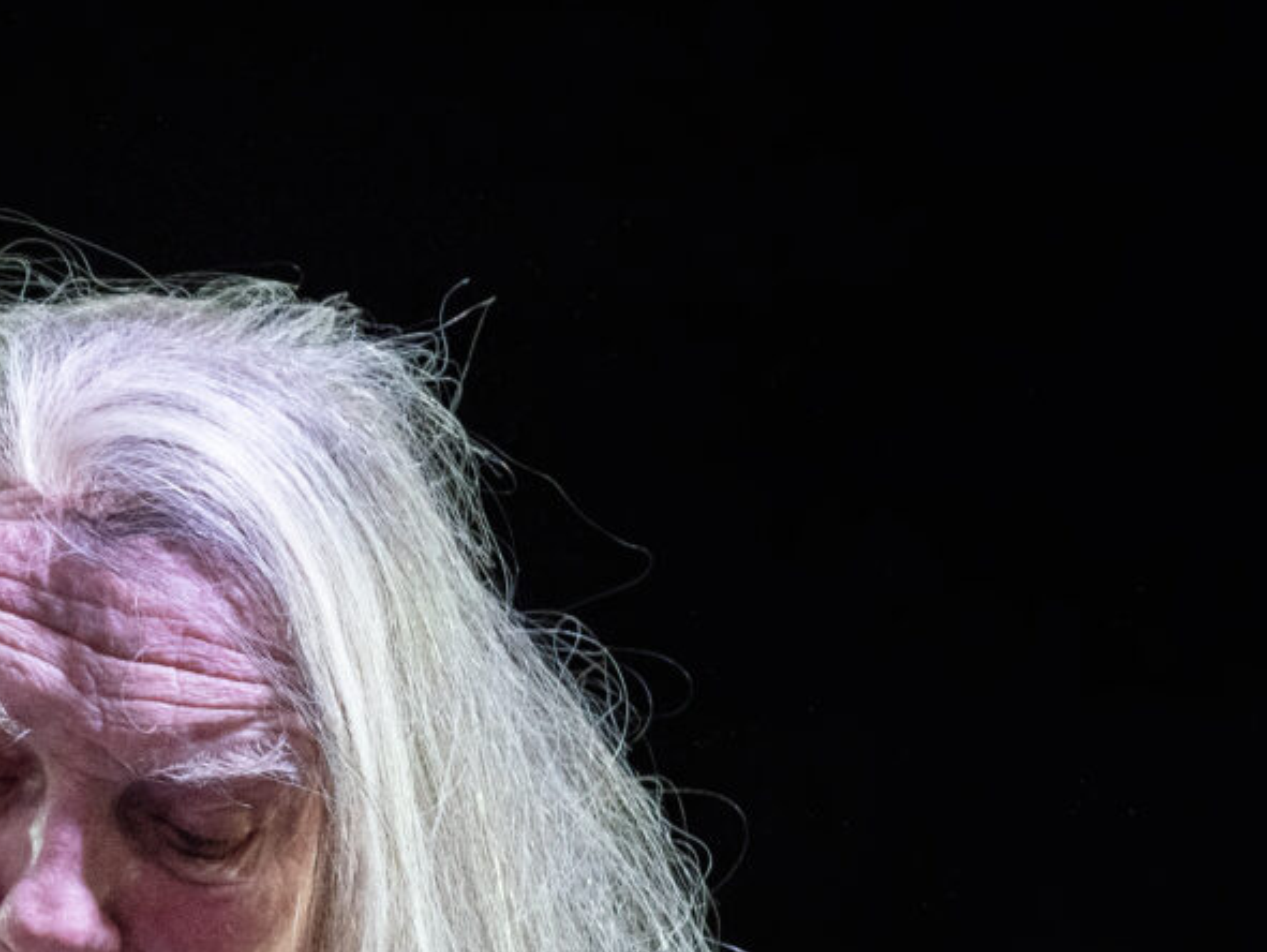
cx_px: -257
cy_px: 1246
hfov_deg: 4.0
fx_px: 17946
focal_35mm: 490
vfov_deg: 3.0
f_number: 5.6
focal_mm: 157
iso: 4000
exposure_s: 1/100
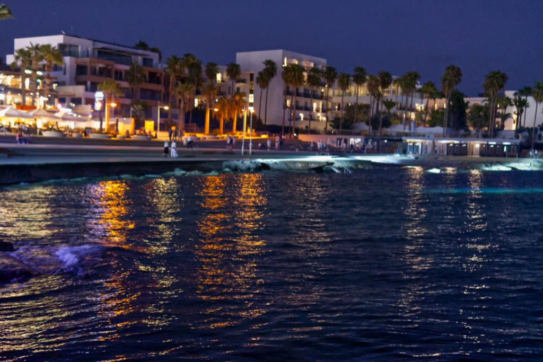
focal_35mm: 45
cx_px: 272
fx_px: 679
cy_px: 181
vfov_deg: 29.9
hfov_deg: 43.6
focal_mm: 30
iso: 6400
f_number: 2
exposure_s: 1/40
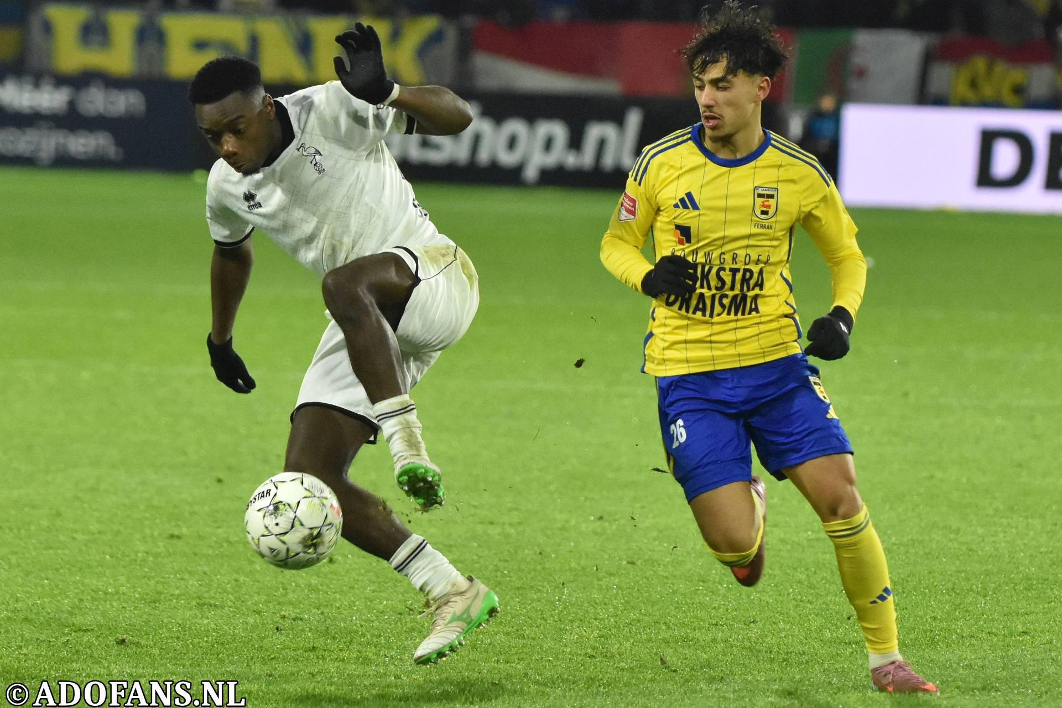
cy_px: 354
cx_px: 531
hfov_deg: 9.8
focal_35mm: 210
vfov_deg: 6.5
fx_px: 6195
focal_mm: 140
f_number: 2.8
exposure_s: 1/800
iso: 2000
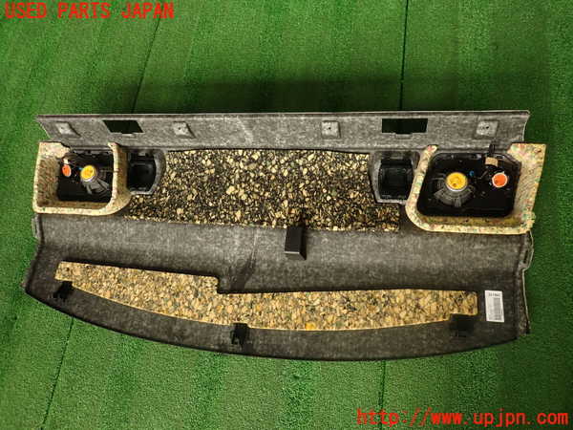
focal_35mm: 25
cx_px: 286
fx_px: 414
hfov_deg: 69.4
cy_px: 215
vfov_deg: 54.9
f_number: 2
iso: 100
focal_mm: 4.5
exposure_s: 1/60
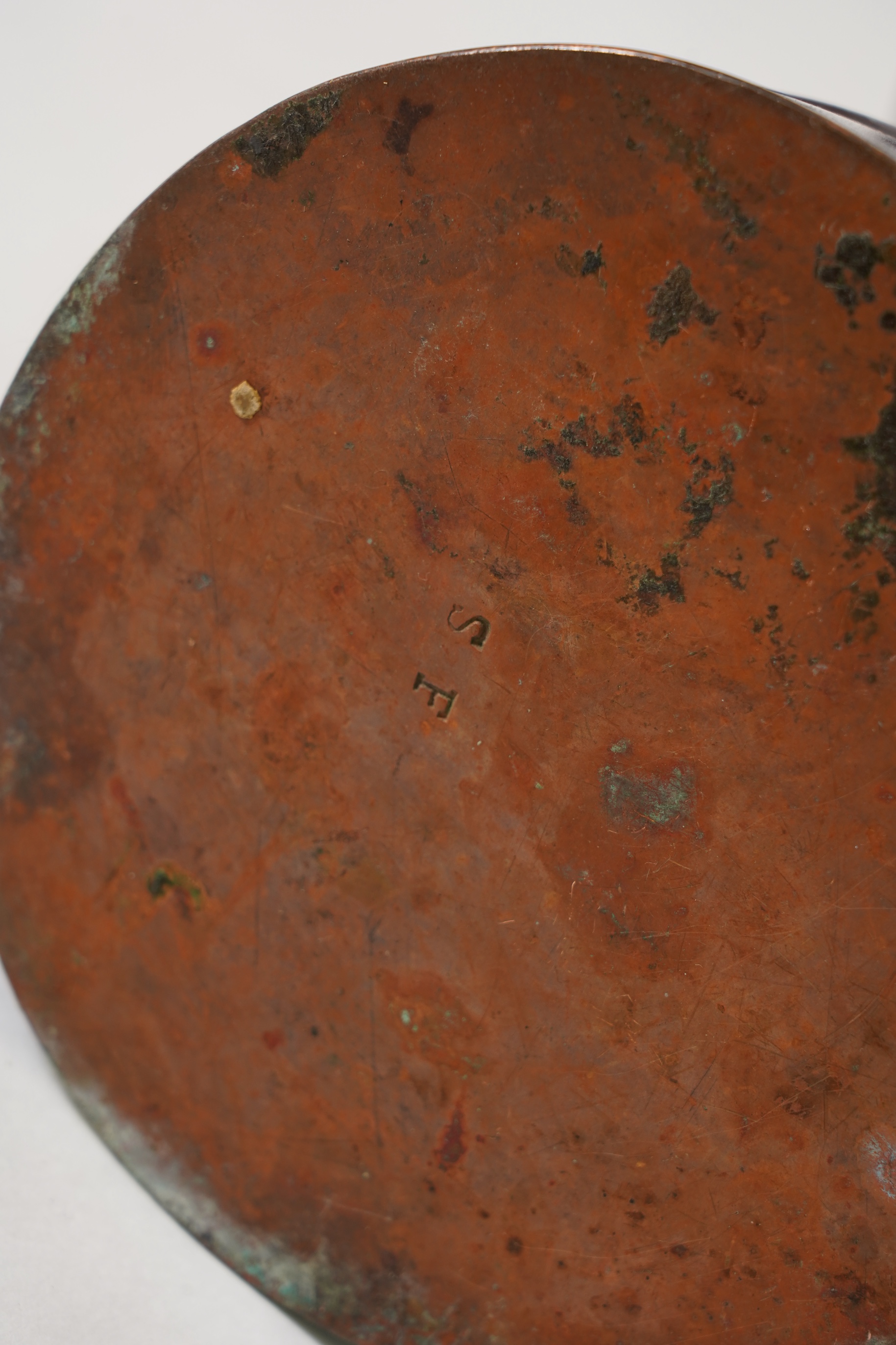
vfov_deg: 19.5
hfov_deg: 13.0
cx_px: 448
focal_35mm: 105
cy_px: 672
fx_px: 3919
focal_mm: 105
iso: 500
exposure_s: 1/125
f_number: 8
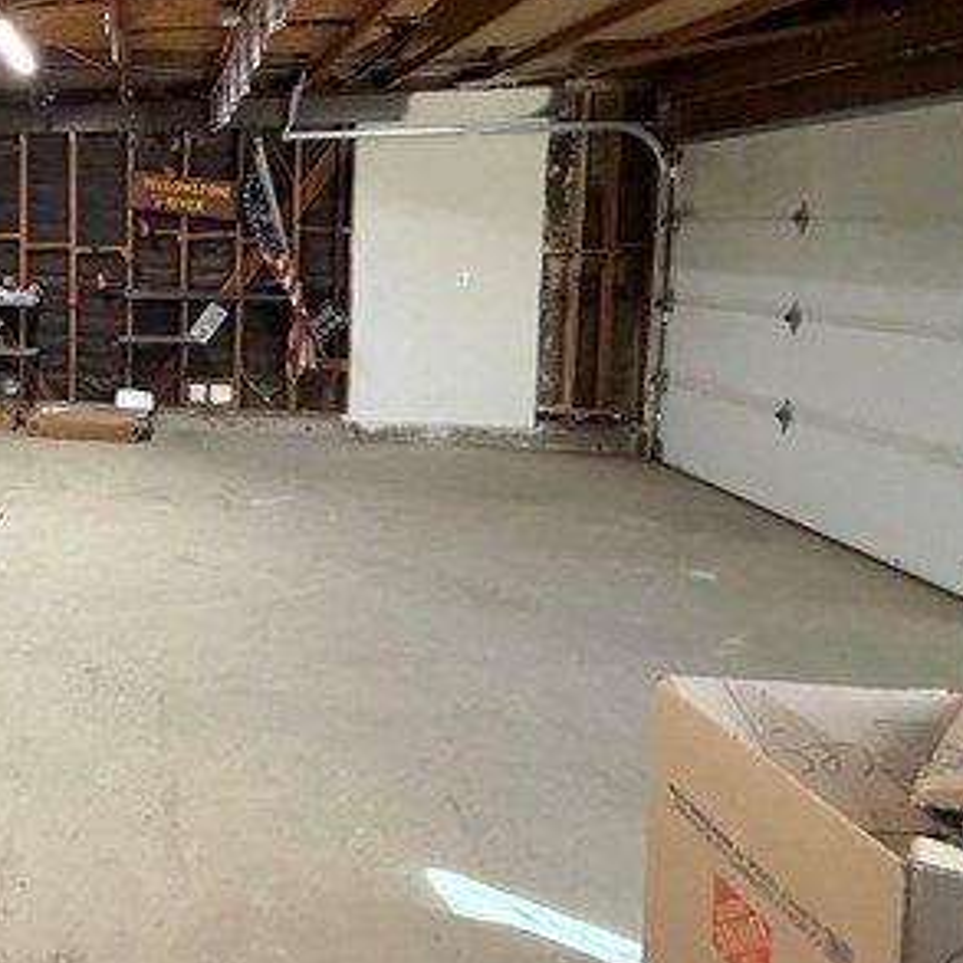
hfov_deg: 46.9
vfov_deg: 57.3
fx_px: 850
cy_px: 293
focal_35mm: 27
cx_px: -43
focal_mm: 2.22
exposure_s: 1/60
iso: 500
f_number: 2.2
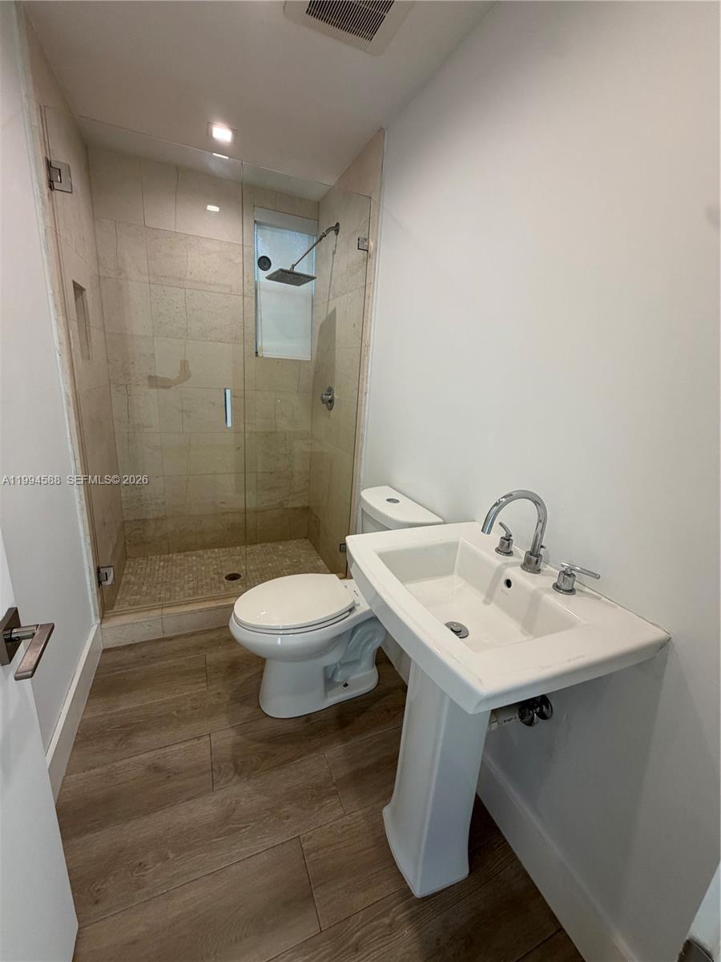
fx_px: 389
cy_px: 481
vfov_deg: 102.1
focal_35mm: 14
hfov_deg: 85.7
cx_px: 360
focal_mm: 2.22
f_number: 2.2
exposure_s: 1/120
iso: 160
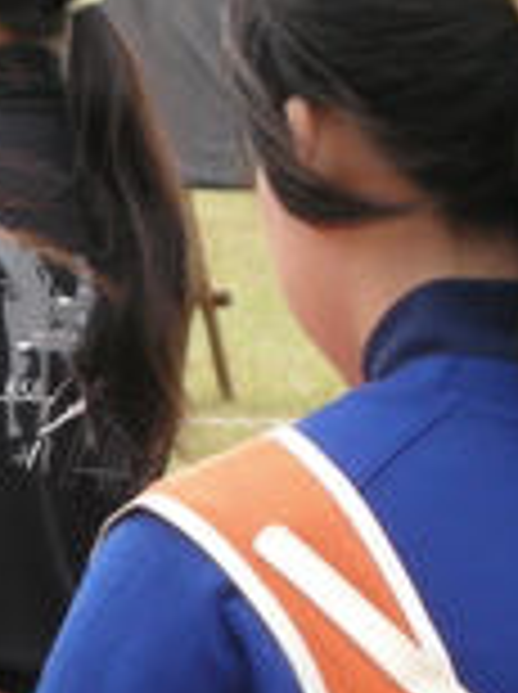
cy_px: 220
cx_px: -212
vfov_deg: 4.0
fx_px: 9844
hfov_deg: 3.0
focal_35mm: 492
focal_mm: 26.3
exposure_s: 1/146
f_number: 5.3
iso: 100
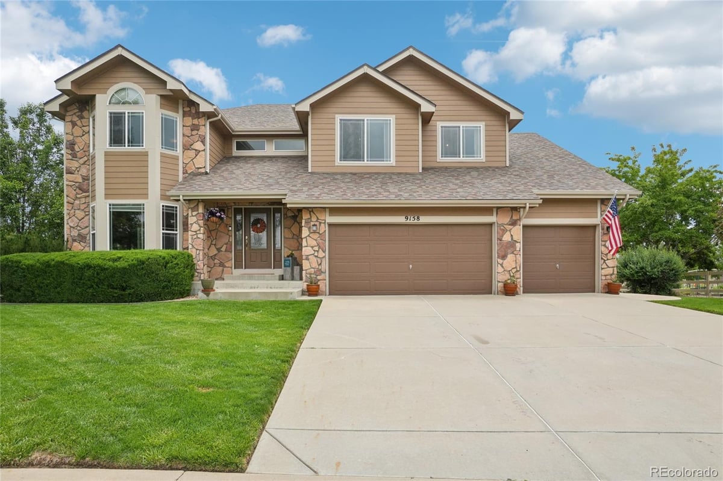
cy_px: 240
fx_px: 391
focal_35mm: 20
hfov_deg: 85.4
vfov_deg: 63.2
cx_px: 362
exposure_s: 1/1250
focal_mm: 13
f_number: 8
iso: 400
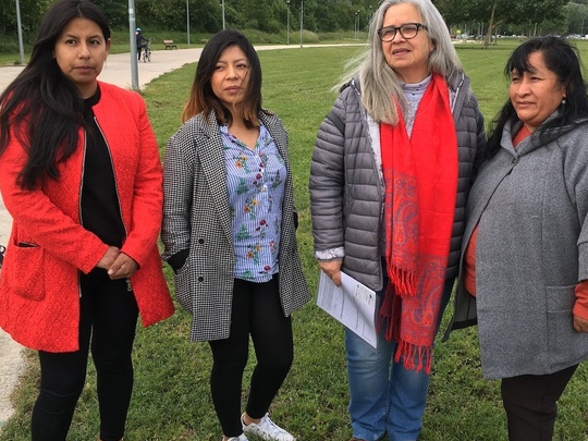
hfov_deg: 47.7
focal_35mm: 39
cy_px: 181
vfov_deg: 36.7
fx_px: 662
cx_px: 332
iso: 25
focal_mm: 4.15
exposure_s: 1/541
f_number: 2.2
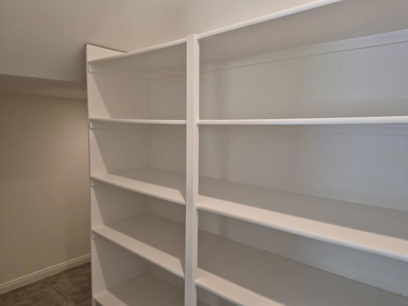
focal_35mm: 23
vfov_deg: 58.9
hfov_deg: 73.9
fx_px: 271
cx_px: 204
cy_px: 153
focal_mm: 5.4
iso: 400
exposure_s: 1/120
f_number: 1.8
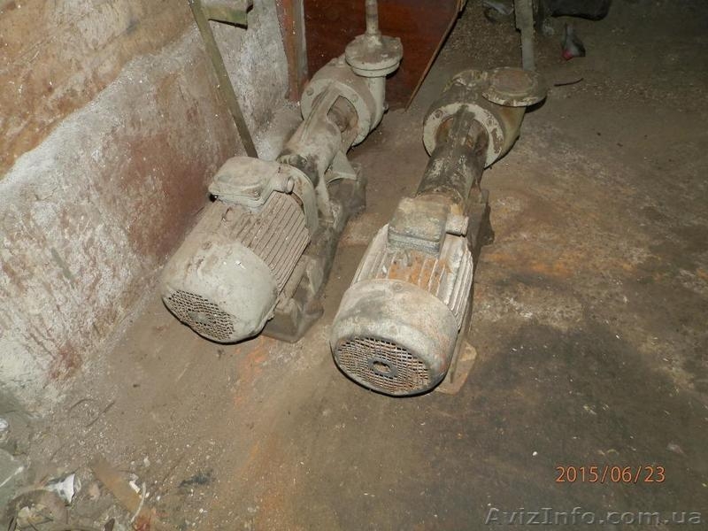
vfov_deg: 54.9
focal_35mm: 25
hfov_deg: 69.4
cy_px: 266
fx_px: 511
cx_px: 354
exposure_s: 1/30
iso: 100
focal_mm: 4.5
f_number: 3.1
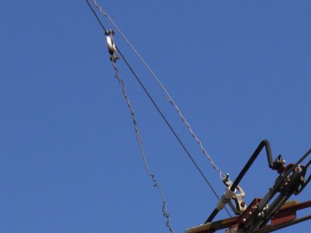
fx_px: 1949
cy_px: 285
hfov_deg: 9.1
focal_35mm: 217
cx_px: 197
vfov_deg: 6.8
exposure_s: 1/500
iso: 50
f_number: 5.6
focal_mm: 15.2
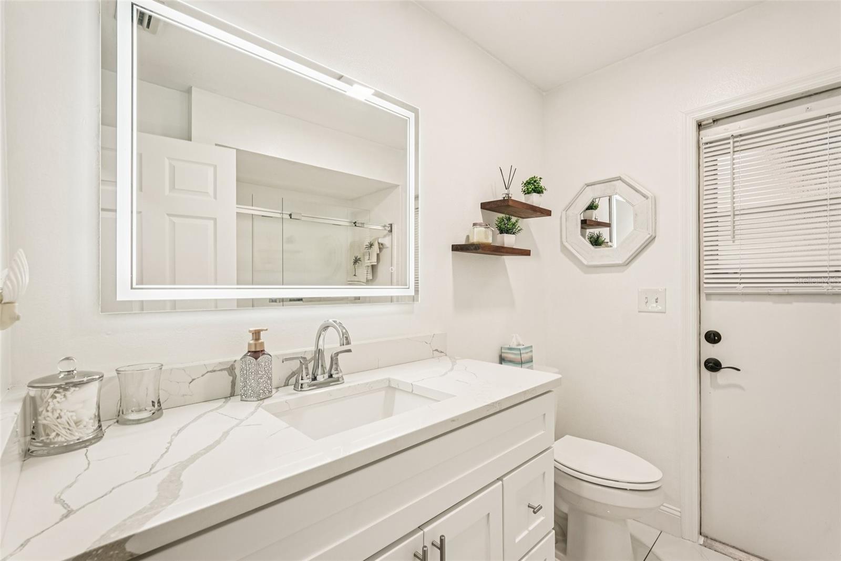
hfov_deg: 96.7
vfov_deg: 73.7
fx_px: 374
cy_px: 280
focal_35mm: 16
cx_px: 420
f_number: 8
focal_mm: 16
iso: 400
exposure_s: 1/40
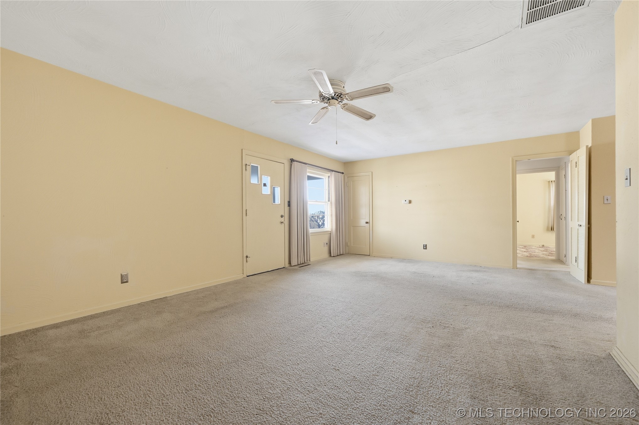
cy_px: 212
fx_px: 248
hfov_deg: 104.3
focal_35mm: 14
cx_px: 320
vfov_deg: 81.2
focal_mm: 14
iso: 100
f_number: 7.1
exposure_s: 1/20
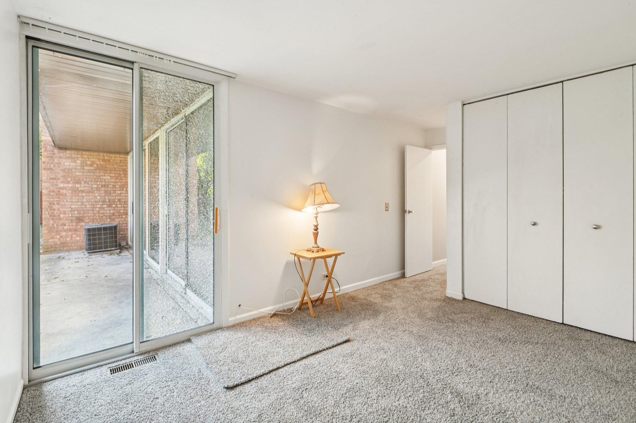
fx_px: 282
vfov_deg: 73.7
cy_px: 212
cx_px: 318
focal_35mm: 16
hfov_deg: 96.8
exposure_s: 1/8
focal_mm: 16
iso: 400
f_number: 13
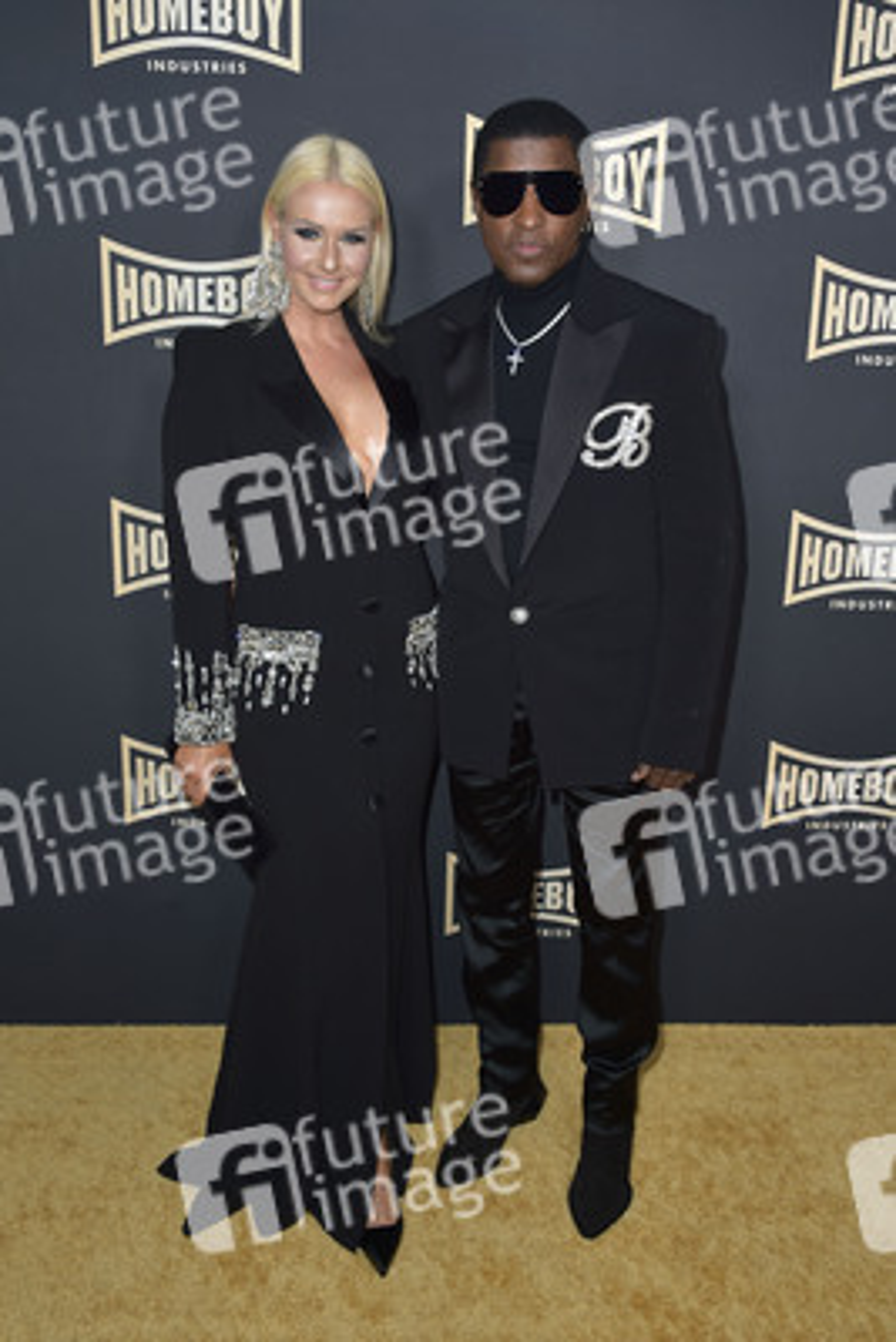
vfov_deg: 55.8
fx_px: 1268
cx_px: 448
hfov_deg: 38.9
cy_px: 671
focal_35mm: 34
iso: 320
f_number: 6.3
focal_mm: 34
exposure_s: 1/250
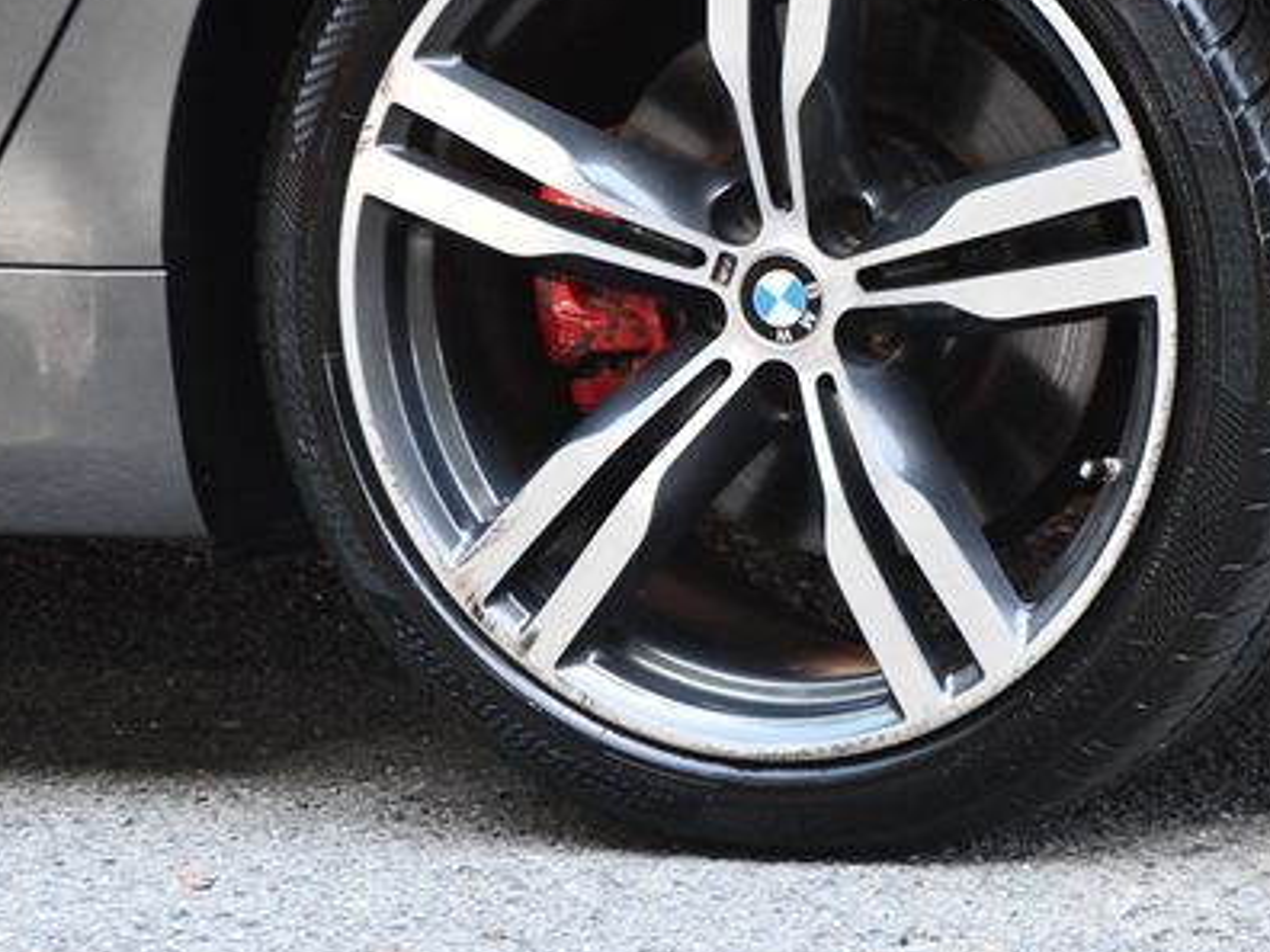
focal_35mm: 314
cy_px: 324
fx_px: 11520
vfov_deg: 4.7
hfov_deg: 6.3
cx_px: 779
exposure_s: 1/250
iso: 1800
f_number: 4.8
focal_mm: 135
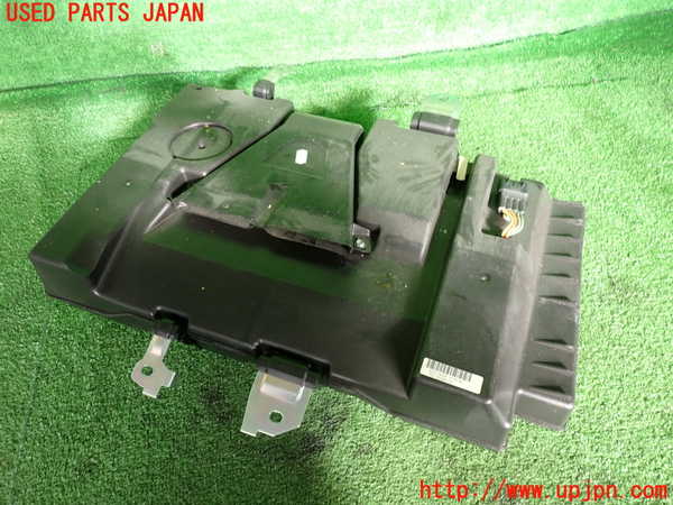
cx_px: 336
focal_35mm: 25
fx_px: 486
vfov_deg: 54.9
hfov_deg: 69.4
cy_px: 252
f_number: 2
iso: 200
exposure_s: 1/50
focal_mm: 4.5
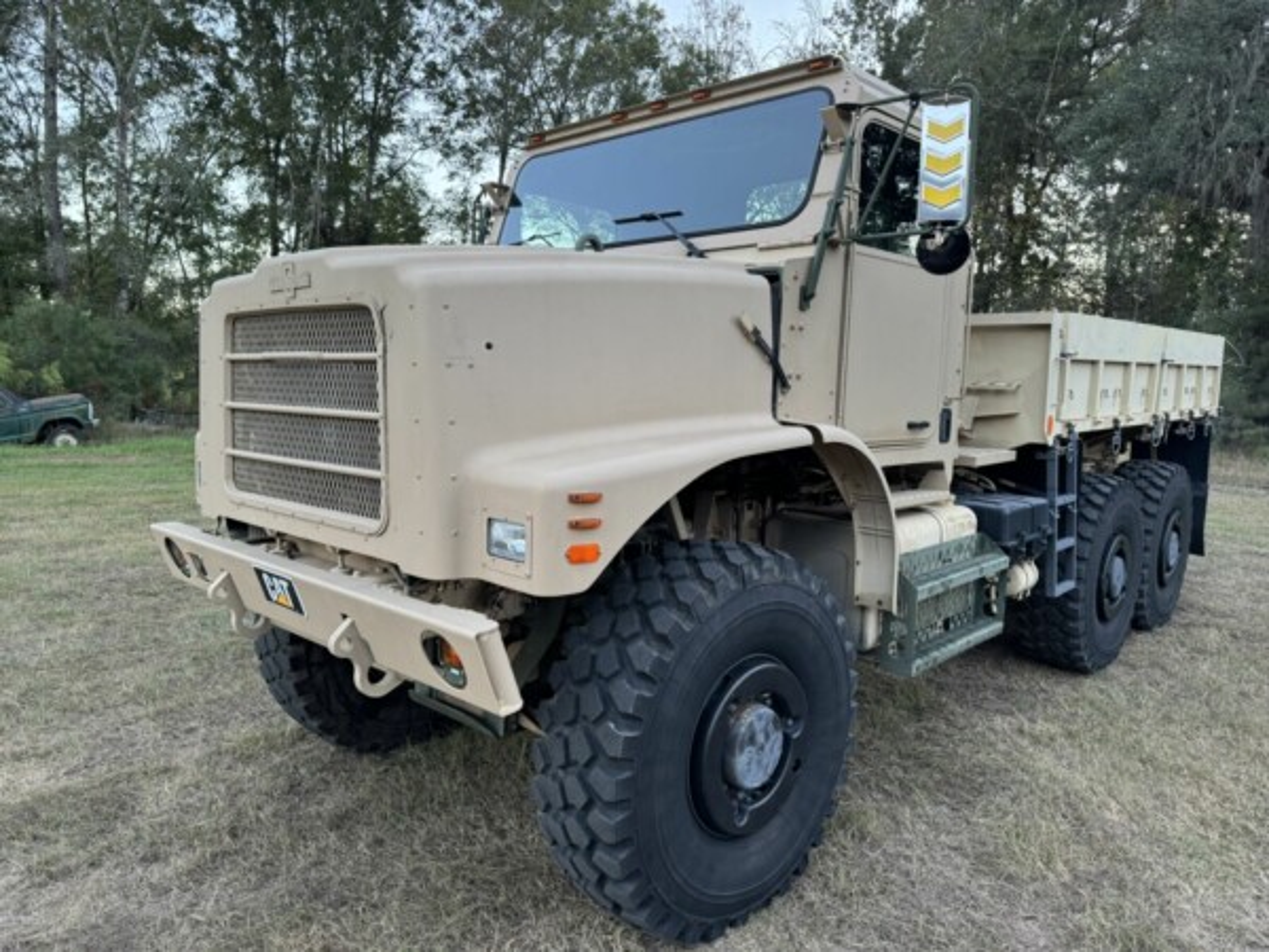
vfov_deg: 56.8
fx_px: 880
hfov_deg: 71.6
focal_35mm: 24
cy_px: 476
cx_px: 634
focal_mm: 6.76
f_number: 1.78
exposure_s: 1/121
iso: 160
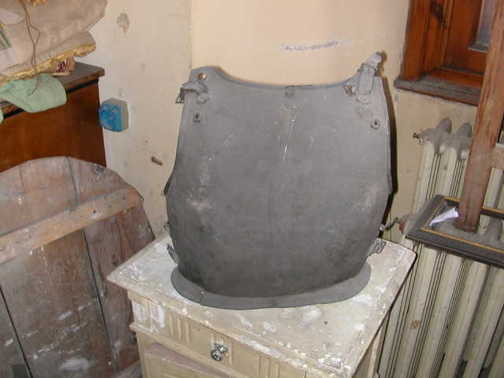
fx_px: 539
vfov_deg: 38.7
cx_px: 252
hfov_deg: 50.1
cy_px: 189
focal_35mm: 37
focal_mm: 5.6
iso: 100
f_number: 2.7
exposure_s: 1/59.9
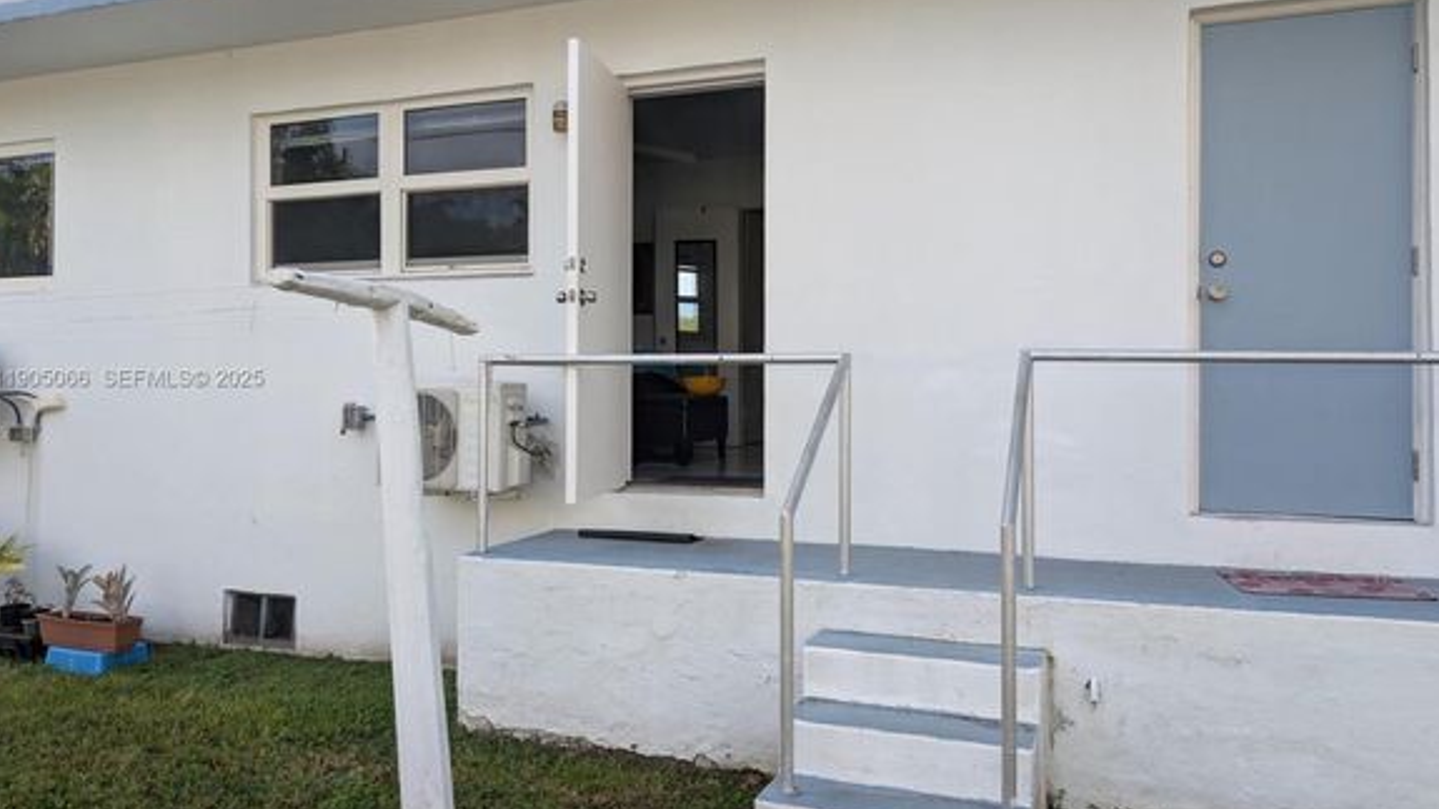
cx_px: 716
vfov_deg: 42.8
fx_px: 1030
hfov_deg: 69.9
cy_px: 379
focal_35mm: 27
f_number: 1.68
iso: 21
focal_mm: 6.9
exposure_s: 1/184
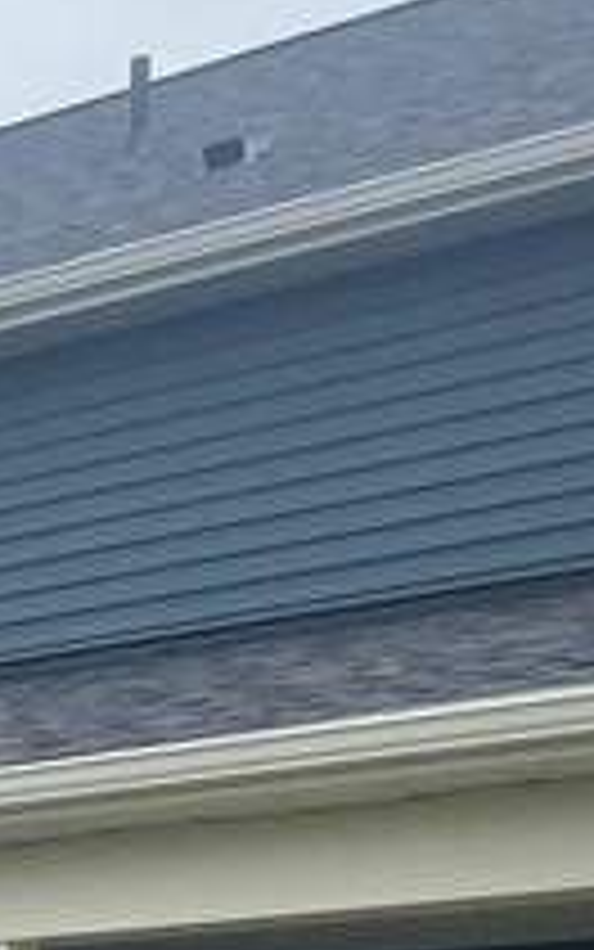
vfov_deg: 15.0
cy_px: 1193
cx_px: -950
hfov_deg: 8.7
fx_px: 3468
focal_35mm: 134
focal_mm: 4.2
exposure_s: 1/4132
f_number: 1.6
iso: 32
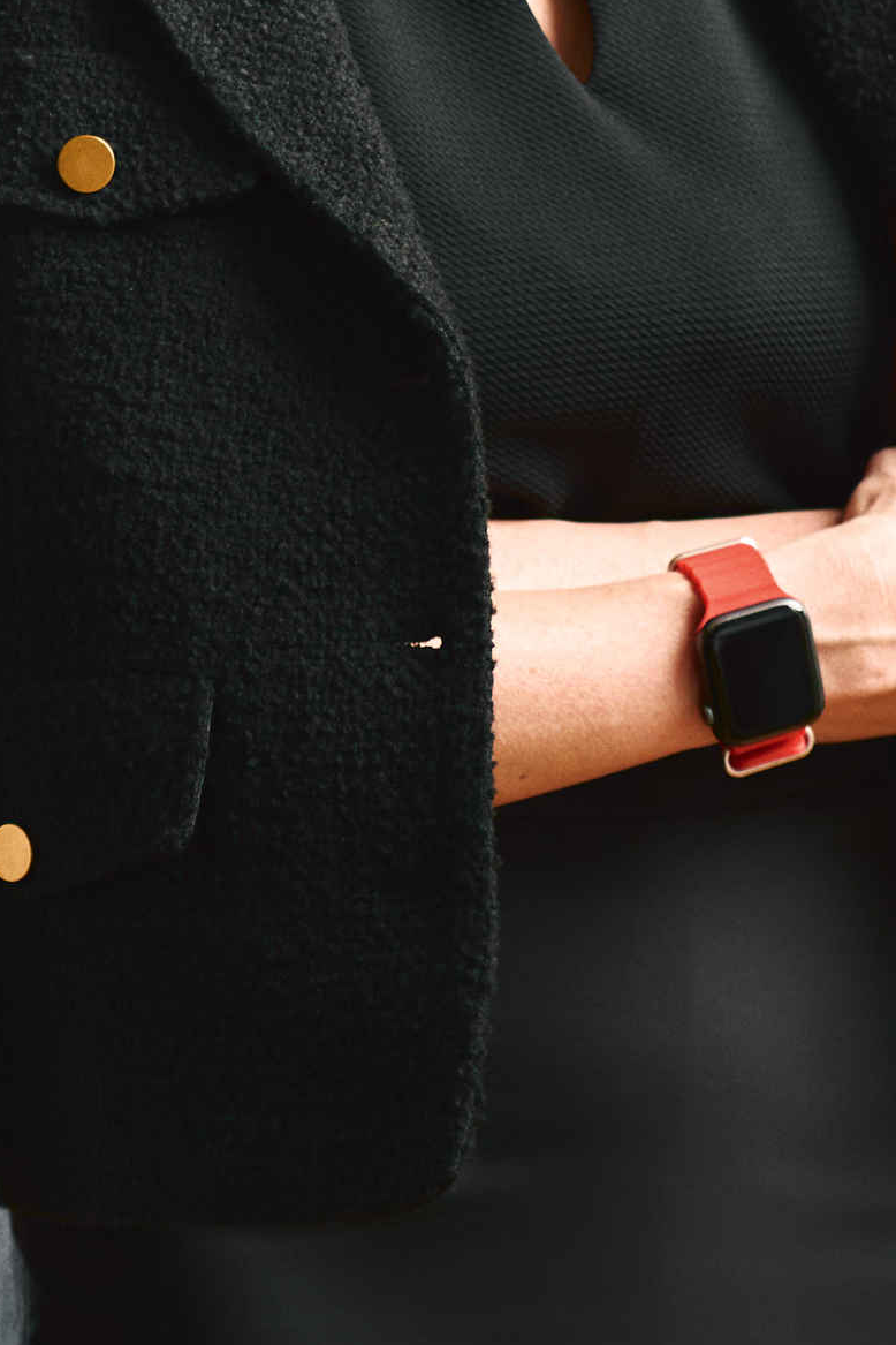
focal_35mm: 202
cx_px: 517
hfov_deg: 6.8
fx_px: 7541
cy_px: 39
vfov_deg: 10.1
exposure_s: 1/160
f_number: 2.8
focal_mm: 55
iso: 250
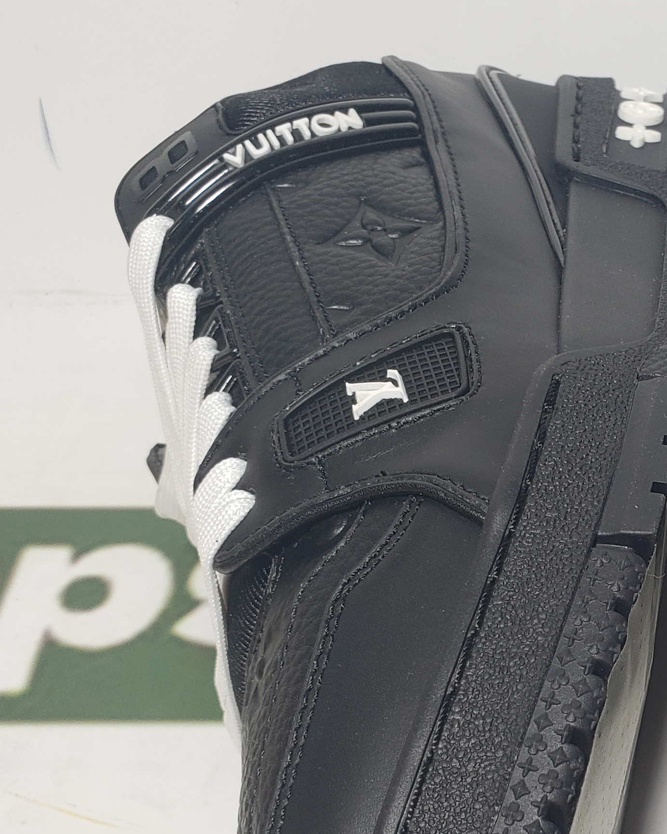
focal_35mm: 59
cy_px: 544
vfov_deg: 31.7
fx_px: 1456
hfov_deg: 24.3
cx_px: 708
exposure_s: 1/163
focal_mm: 4.3
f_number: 2.4
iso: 50
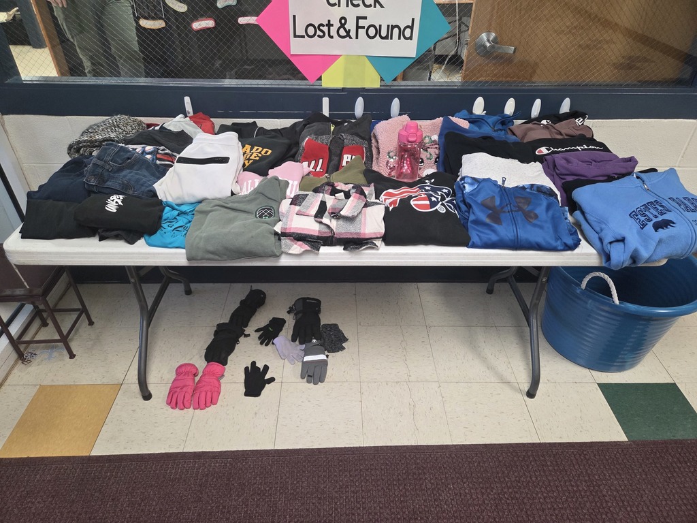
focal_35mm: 23
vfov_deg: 58.9
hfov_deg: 73.9
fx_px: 463
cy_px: 262
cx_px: 348
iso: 320
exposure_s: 1/120
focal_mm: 5.4
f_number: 1.8
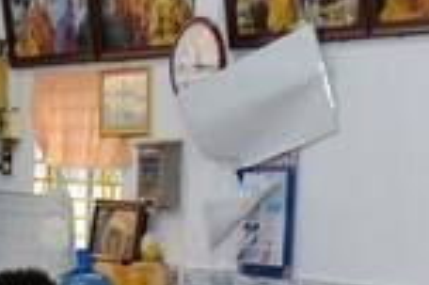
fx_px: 1583
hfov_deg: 15.2
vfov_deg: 9.9
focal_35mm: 133
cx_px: 25
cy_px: 471
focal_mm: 31
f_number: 5
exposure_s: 1/60
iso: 400
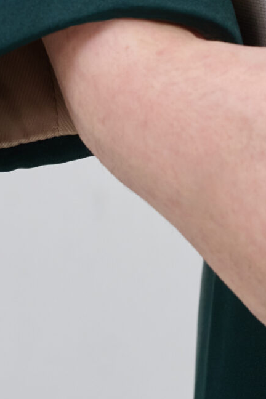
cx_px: 184
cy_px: -269
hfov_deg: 1.7
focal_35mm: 790
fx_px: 8755
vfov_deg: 2.6
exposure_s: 1/160
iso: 640
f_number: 8
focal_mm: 200
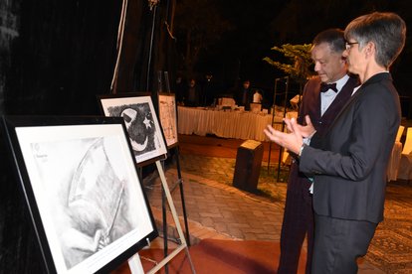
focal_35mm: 34
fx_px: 395
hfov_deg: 55.1
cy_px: 137
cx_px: 206
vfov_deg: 38.4
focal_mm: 23
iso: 1600
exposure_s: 1/100
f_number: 5.6
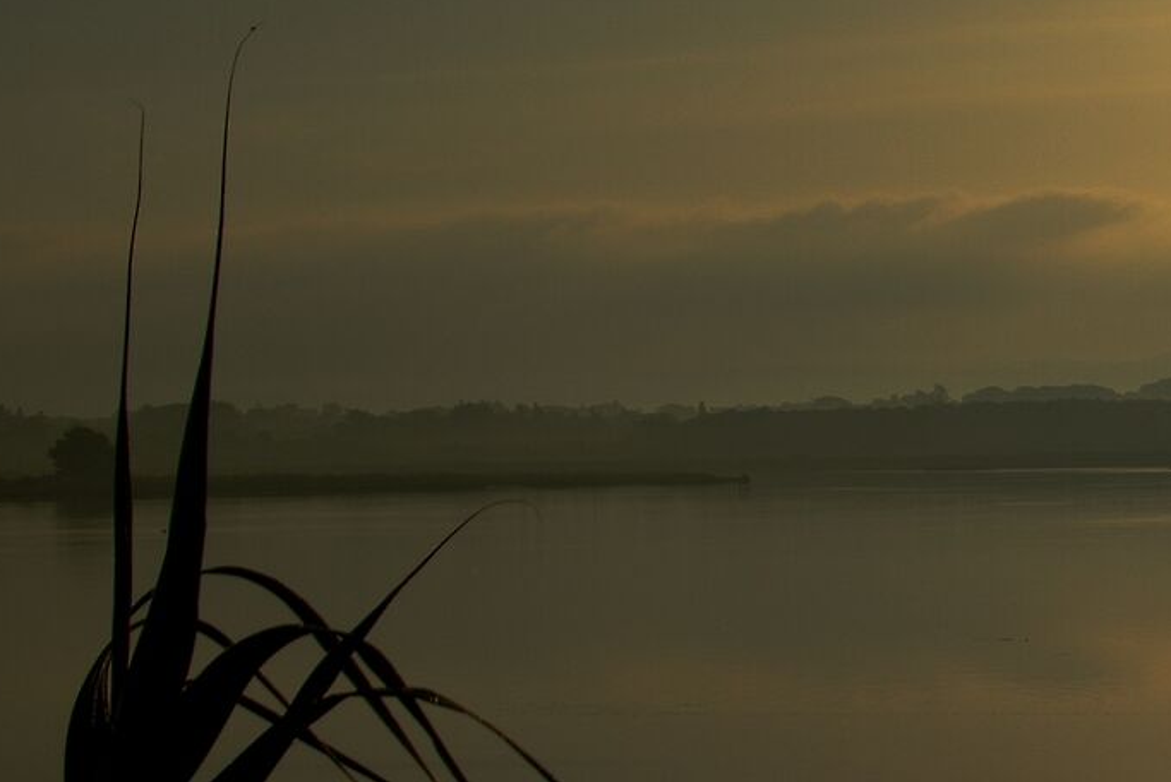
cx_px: 1867
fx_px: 4914
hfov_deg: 12.7
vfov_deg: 9.1
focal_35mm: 151
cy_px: 537
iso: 100
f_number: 11
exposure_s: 1/750
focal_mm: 29
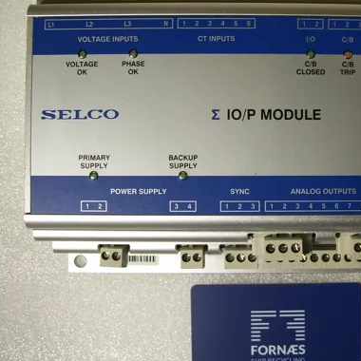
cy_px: 159
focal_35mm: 52
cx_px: 272
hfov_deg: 32.2
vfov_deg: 32.8
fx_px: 614
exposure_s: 1/60
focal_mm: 6
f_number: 2.7
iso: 80
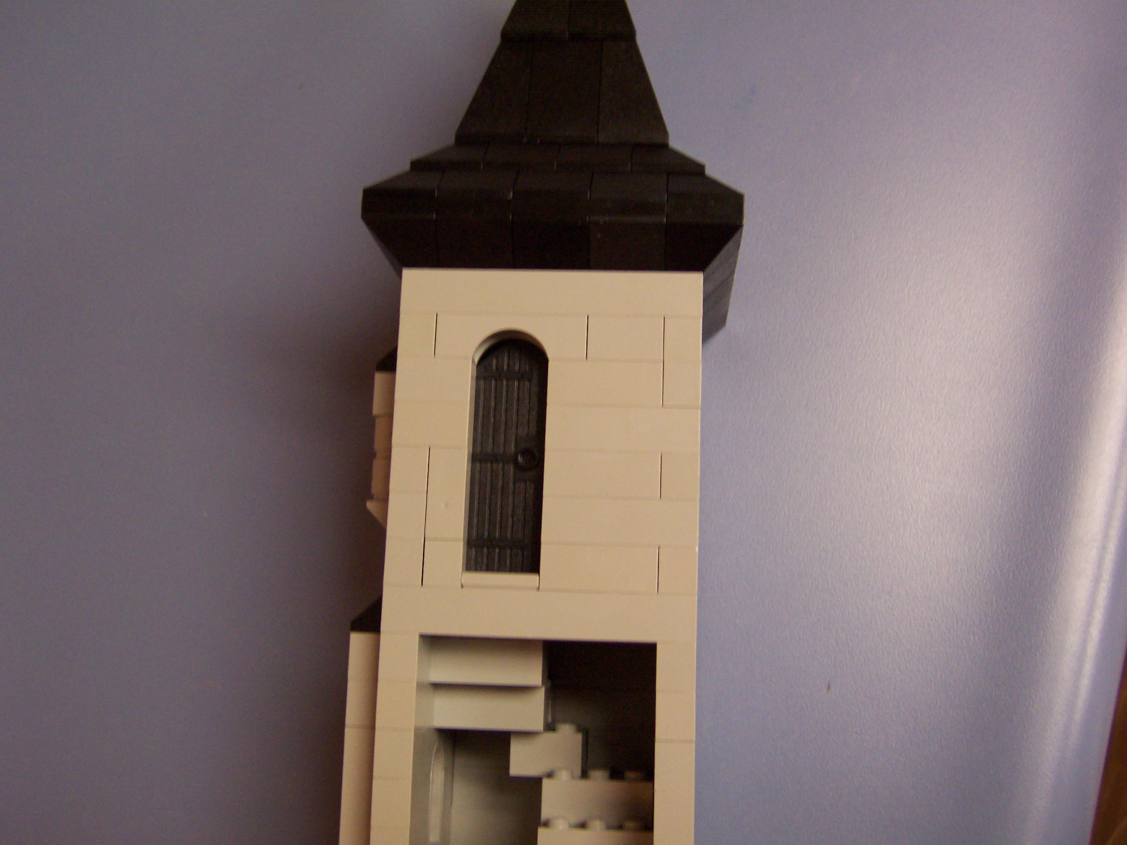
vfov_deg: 36.0
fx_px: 1302
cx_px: 564
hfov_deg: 46.8
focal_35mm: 40
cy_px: 422
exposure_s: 1/15
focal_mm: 6.7
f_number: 3.4
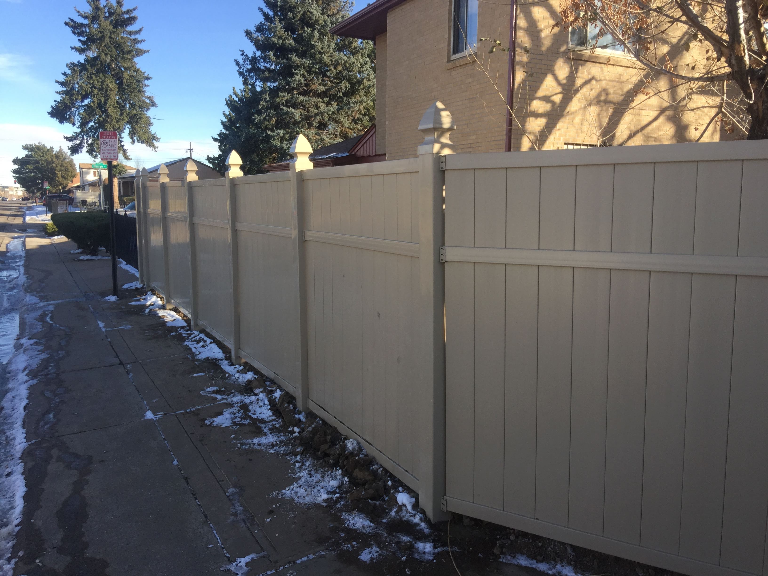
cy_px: 288
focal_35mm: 29
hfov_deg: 61.7
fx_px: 643
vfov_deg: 48.2
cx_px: 384
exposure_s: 1/608
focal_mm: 4.15
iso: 32
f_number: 2.2
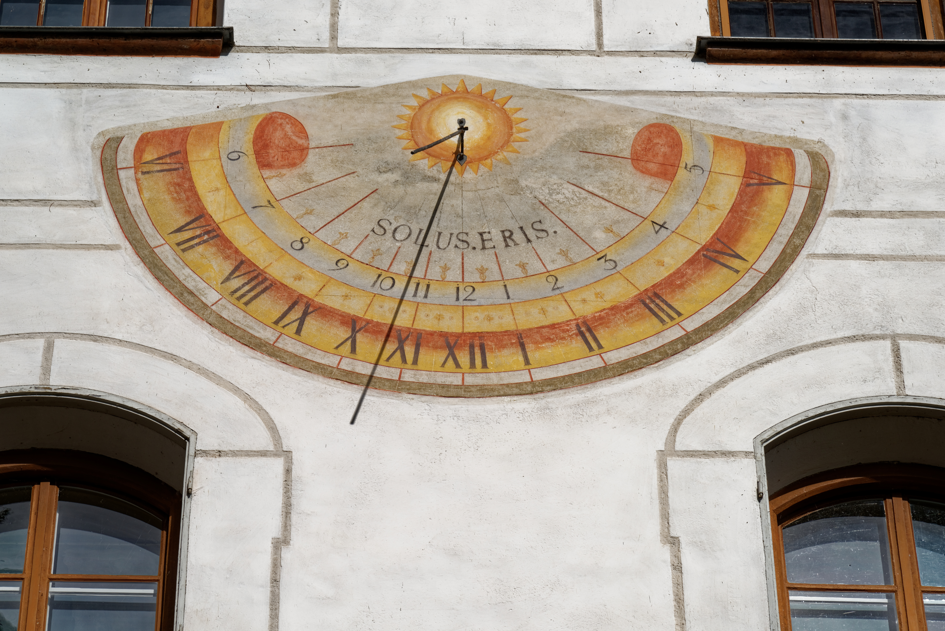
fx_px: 3151
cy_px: 316
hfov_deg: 17.1
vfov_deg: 11.4
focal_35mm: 120
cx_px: 472
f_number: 10
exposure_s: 1/400
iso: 100
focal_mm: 120
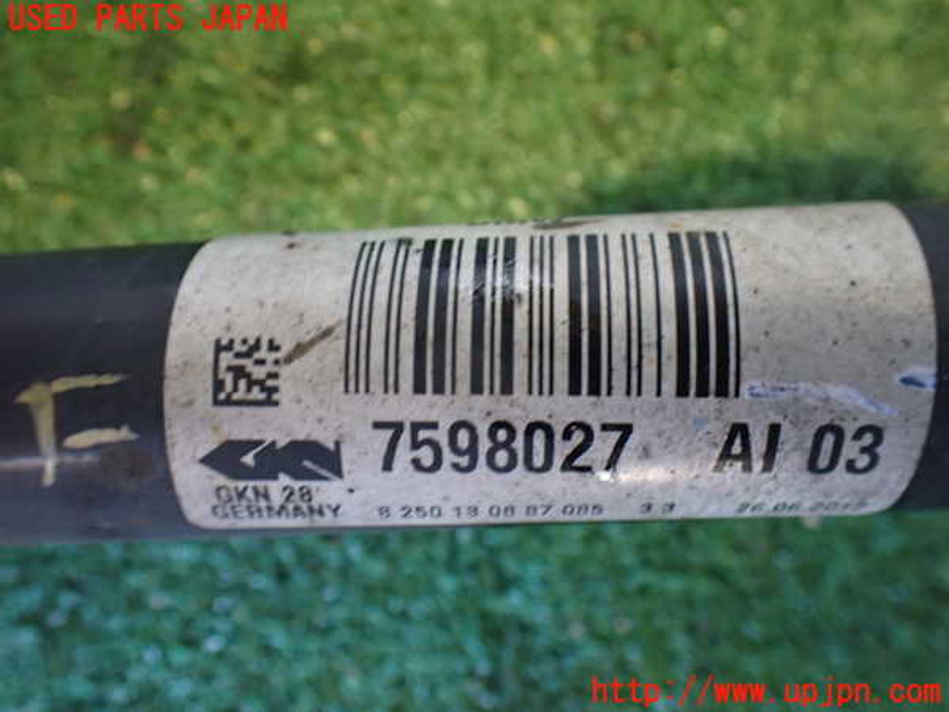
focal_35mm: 30
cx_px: 474
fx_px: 822
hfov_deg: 60.0
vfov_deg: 46.8
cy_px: 356
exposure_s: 1/30
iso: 800
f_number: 2.3
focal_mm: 5.4
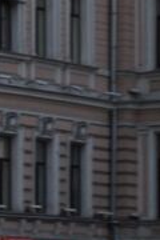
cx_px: -623
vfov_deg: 6.0
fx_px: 2273
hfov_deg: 3.7
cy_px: 311
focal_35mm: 341
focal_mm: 32
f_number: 2.8
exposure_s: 1/160
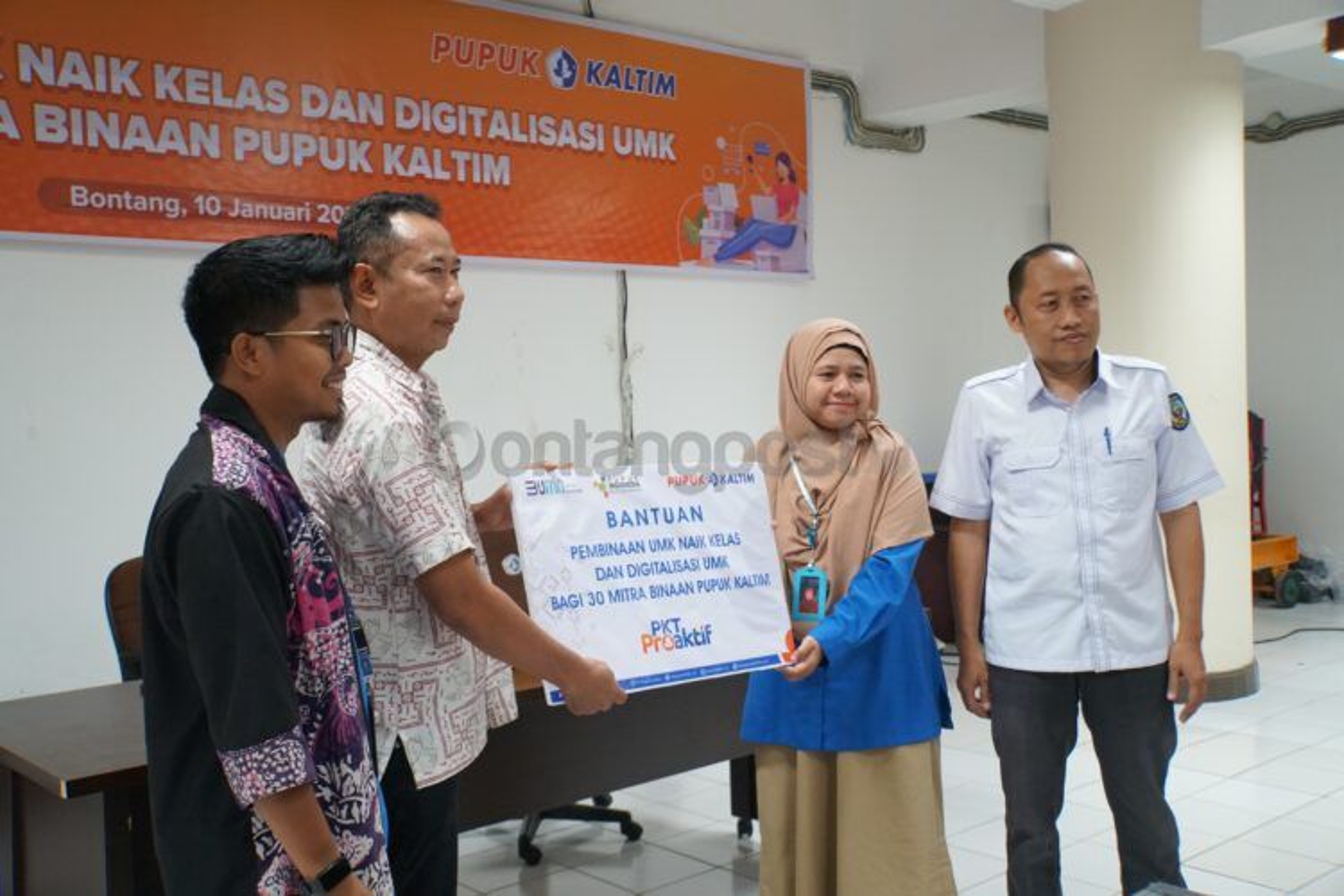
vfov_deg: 35.5
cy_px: 448
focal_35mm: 38
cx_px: 672
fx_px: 1400
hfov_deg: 51.3
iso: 2000
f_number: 4
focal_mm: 25
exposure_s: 1/160
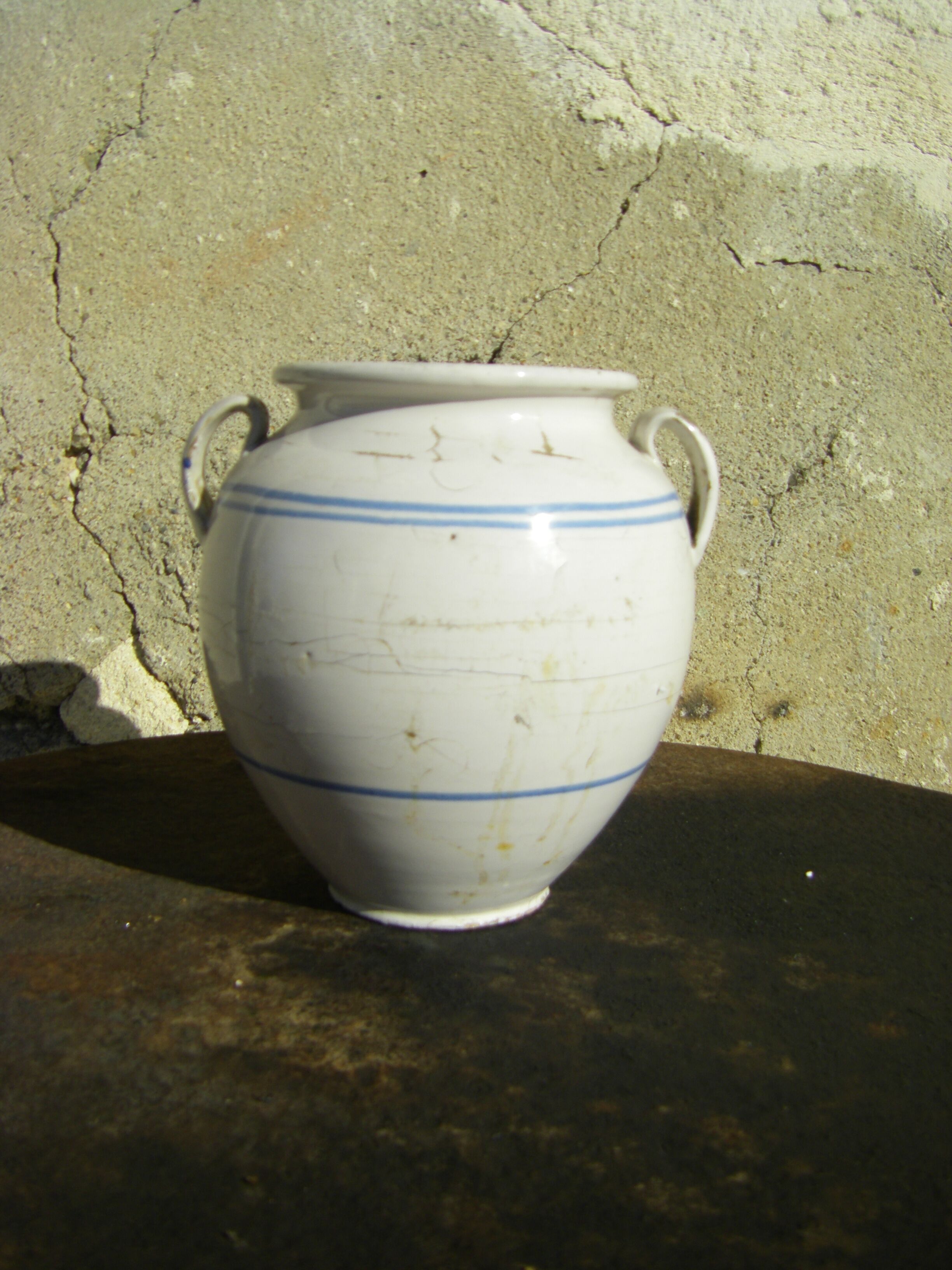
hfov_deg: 37.7
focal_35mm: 38
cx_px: 476
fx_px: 1393
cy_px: 635
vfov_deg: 49.0
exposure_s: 1/320
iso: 64
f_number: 7
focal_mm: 6.3
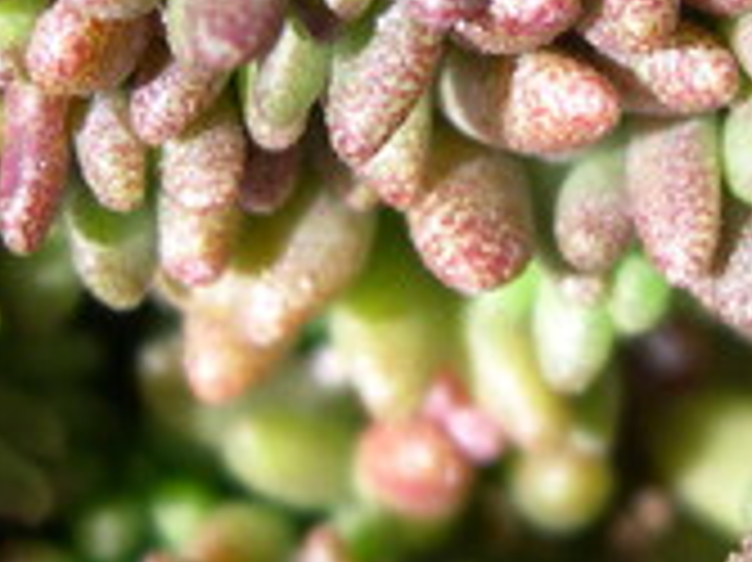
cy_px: 36
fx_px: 3169
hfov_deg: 13.5
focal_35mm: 146
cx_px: 540
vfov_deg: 10.1
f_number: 2.8
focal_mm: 8
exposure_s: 1/611
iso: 100
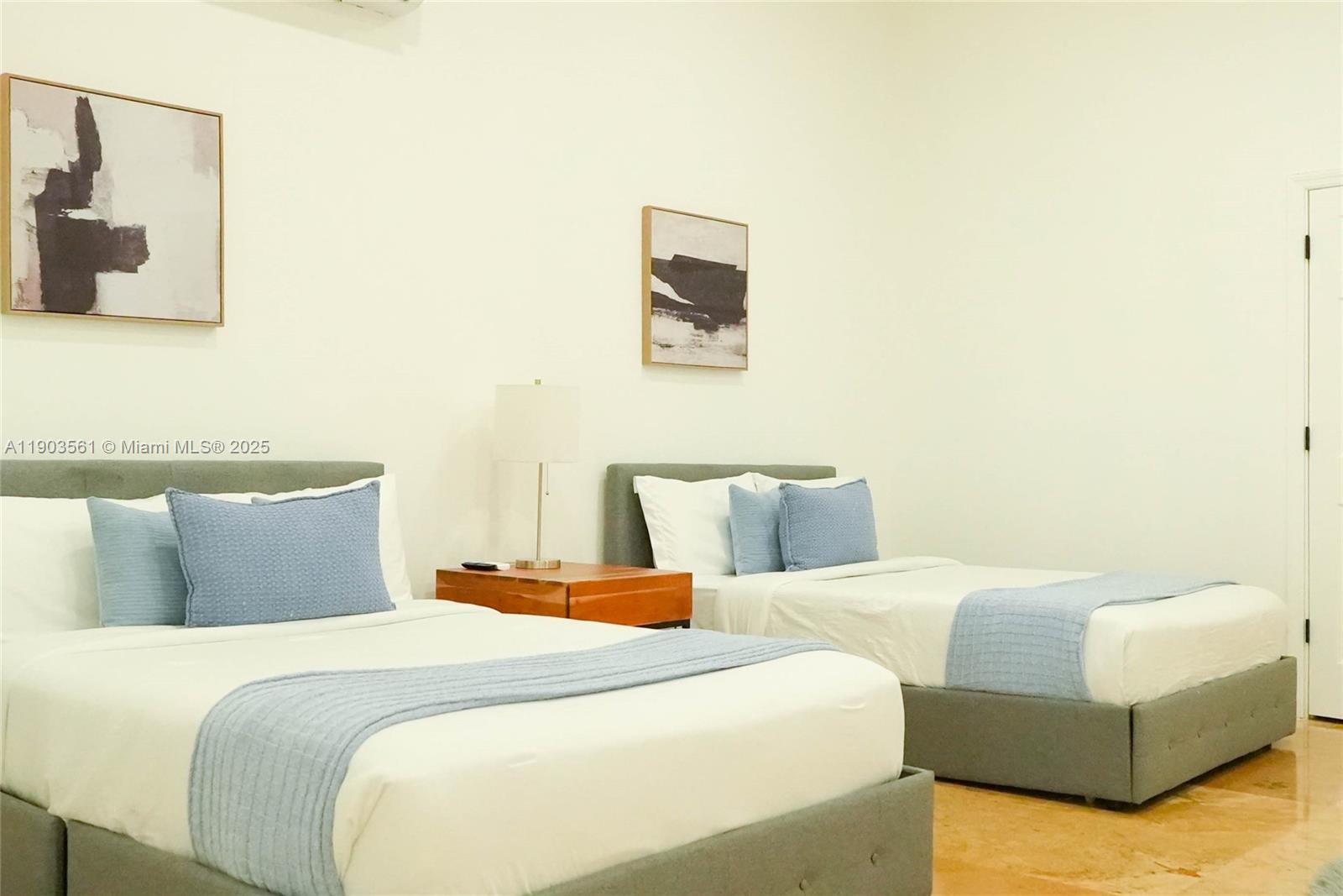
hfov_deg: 53.1
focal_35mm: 36
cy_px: 448
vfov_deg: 36.9
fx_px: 1343
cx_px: 672
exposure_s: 1/100
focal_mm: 24
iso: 12800
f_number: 5
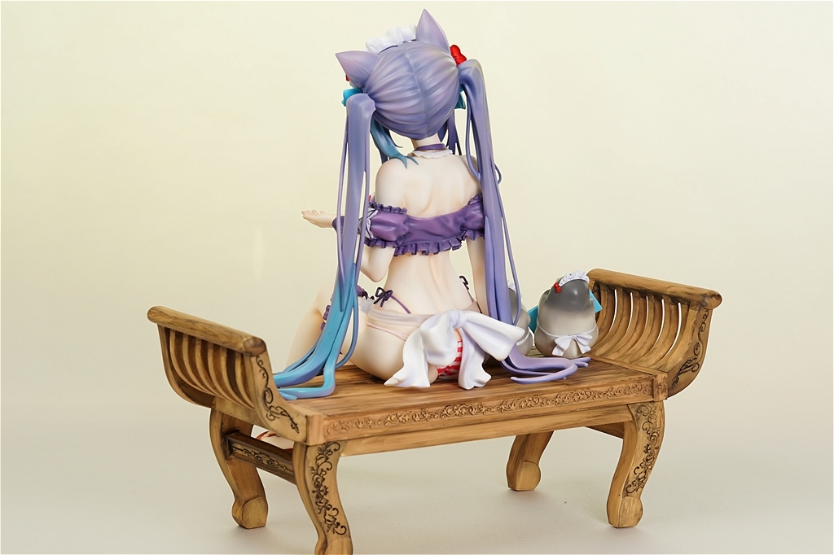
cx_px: 417
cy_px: 278
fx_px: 2432
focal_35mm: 105
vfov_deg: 13.0
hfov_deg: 19.5
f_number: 11
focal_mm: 70
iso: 100
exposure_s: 1/5
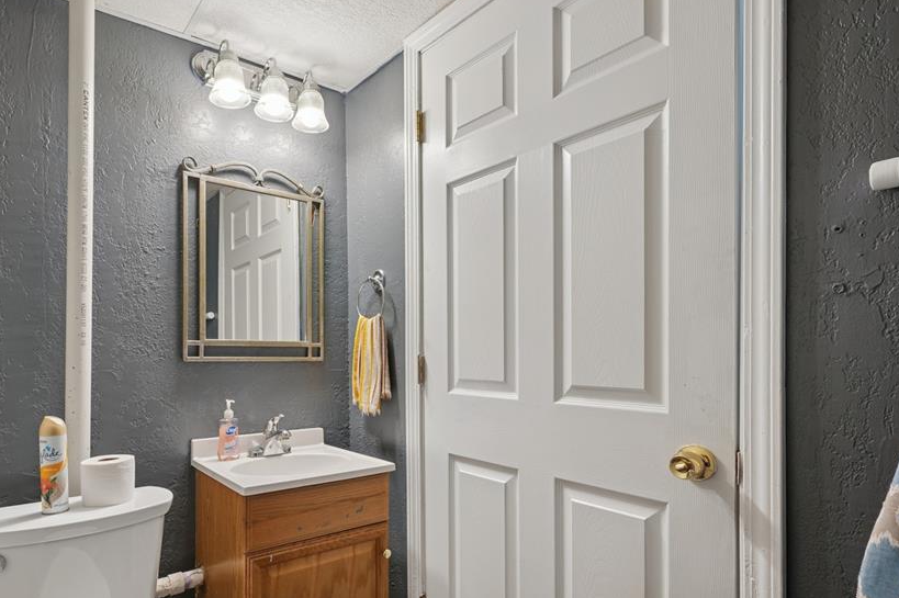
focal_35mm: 20
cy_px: 362
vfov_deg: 61.3
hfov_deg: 82.7
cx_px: 349
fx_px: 499
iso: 400
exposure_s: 1/13
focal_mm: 16
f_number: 8
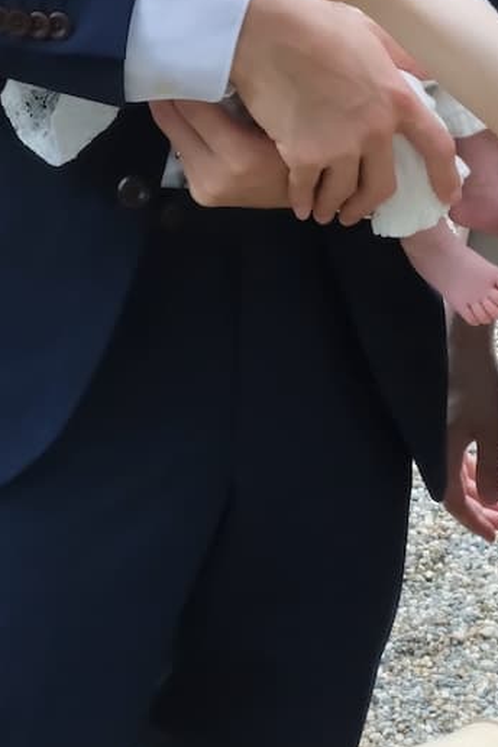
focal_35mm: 159
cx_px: 384
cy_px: -56
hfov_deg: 8.6
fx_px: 3299
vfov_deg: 12.7
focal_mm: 27.4
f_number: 11
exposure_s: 1/200
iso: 1600
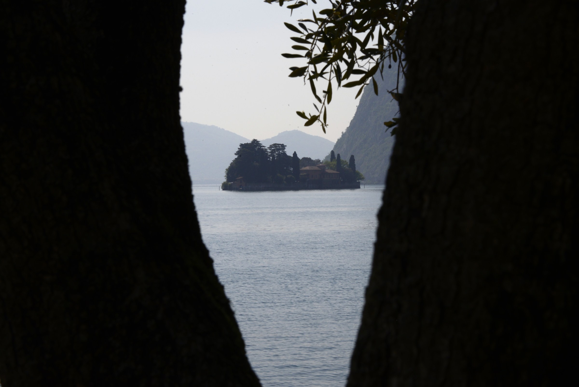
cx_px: 290
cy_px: 194
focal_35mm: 92
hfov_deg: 22.1
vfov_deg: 14.9
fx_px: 1480
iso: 320
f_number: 32
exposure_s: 1/250
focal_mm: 92
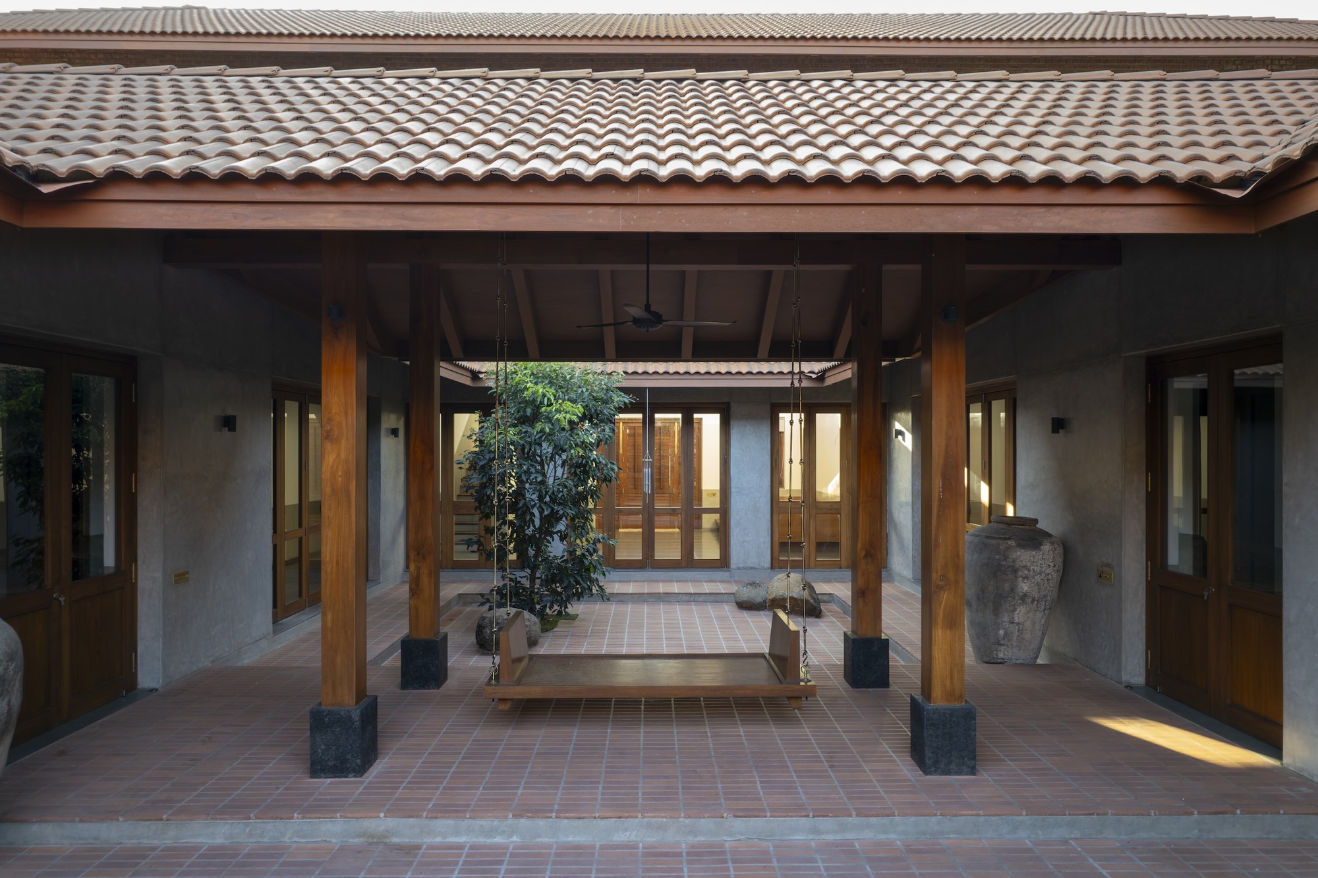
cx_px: 659
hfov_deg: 78.6
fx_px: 805
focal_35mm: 22
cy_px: 439
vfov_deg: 57.2
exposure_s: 1/25
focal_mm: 8.38
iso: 100
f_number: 2.8
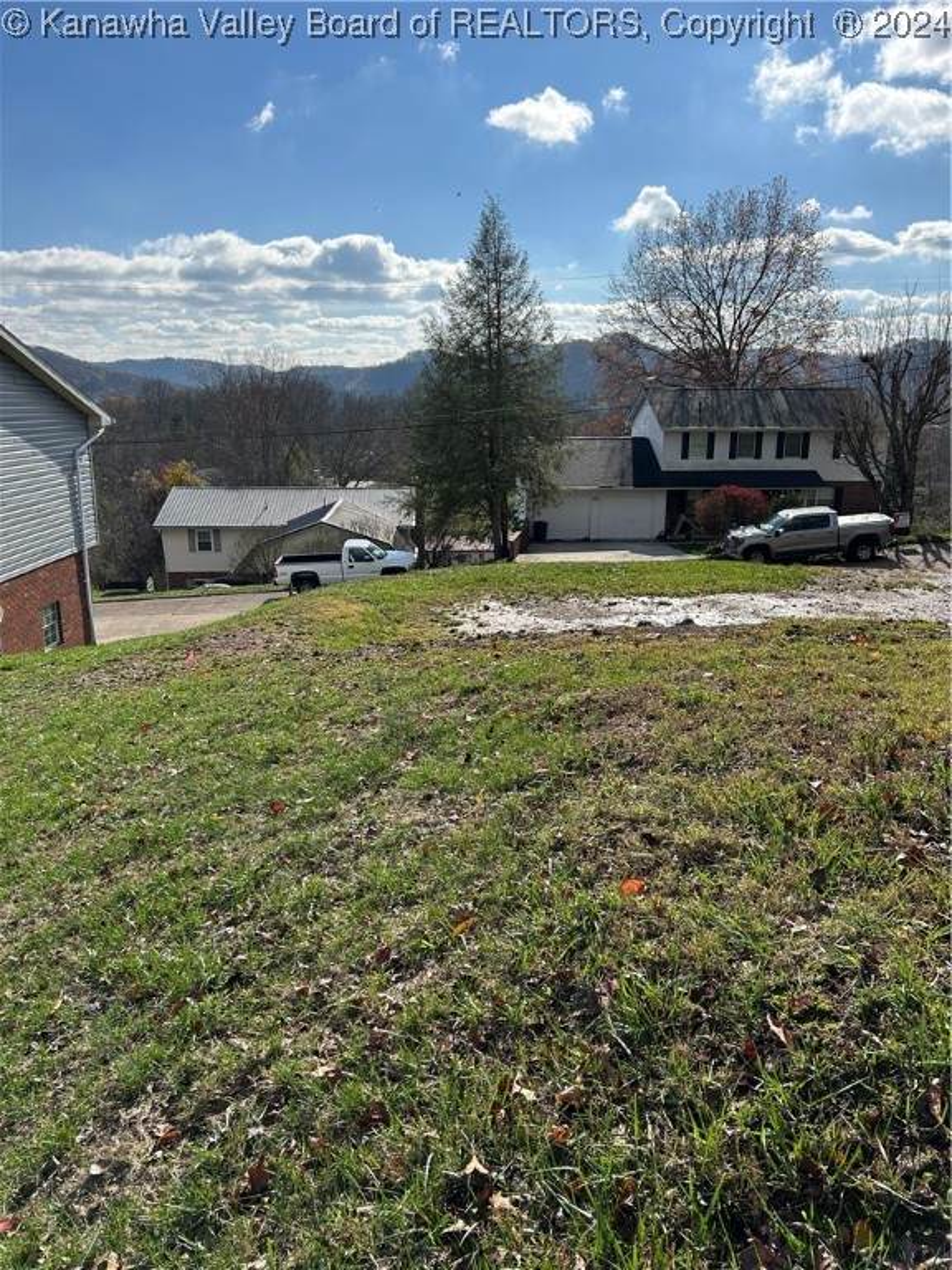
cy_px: 635
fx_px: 953
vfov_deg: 67.3
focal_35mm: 26
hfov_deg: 53.1
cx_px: 476
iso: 50
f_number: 1.5
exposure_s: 1/5882
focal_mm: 5.7
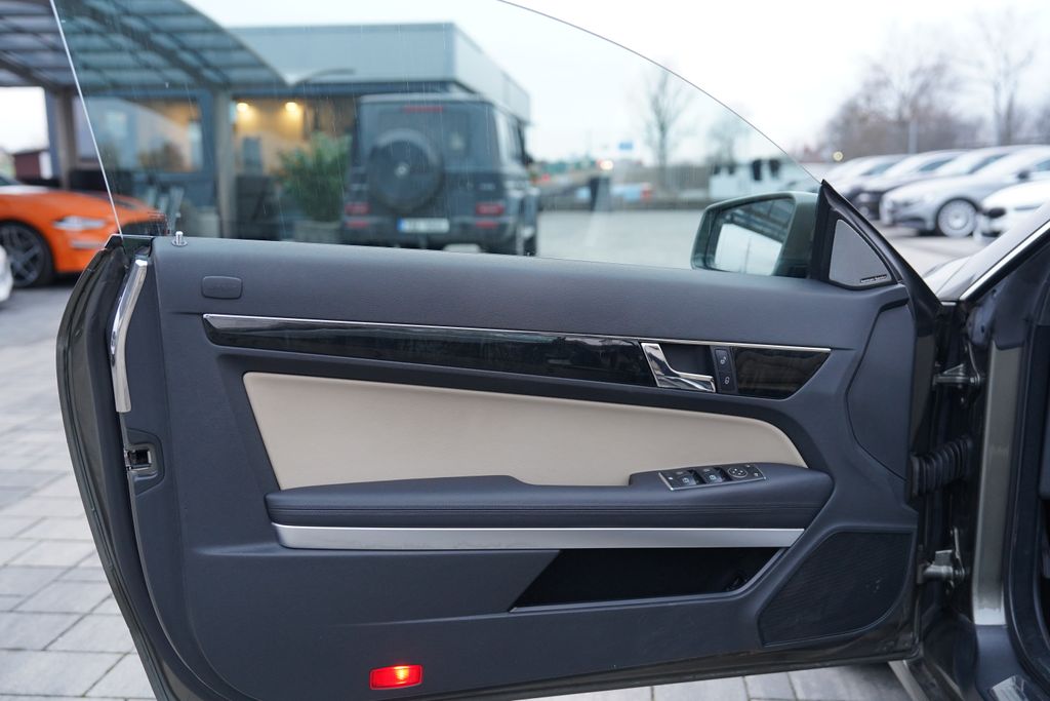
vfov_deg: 37.9
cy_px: 350
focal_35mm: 35
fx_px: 1021
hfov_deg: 54.4
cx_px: 525
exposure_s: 1/160
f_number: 3.2
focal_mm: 35
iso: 1600
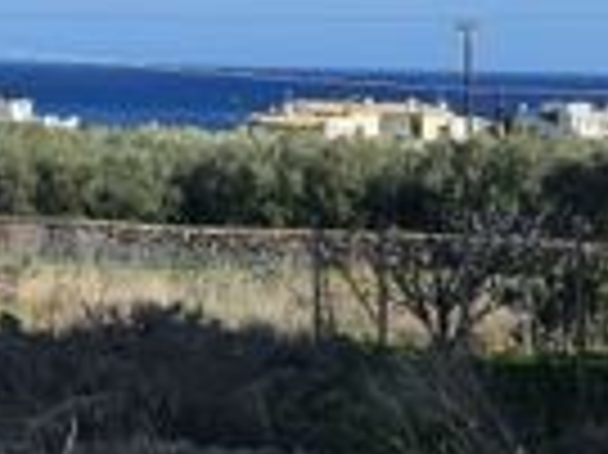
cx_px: -250
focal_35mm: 120
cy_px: -112
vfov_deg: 12.0
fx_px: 2106
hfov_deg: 15.4
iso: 10
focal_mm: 6.3
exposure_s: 1/1232
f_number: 1.7
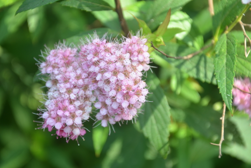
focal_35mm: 183
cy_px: 84
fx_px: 1273
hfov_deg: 11.3
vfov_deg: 7.5
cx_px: 114
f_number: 5.6
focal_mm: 105
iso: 200
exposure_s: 1/60
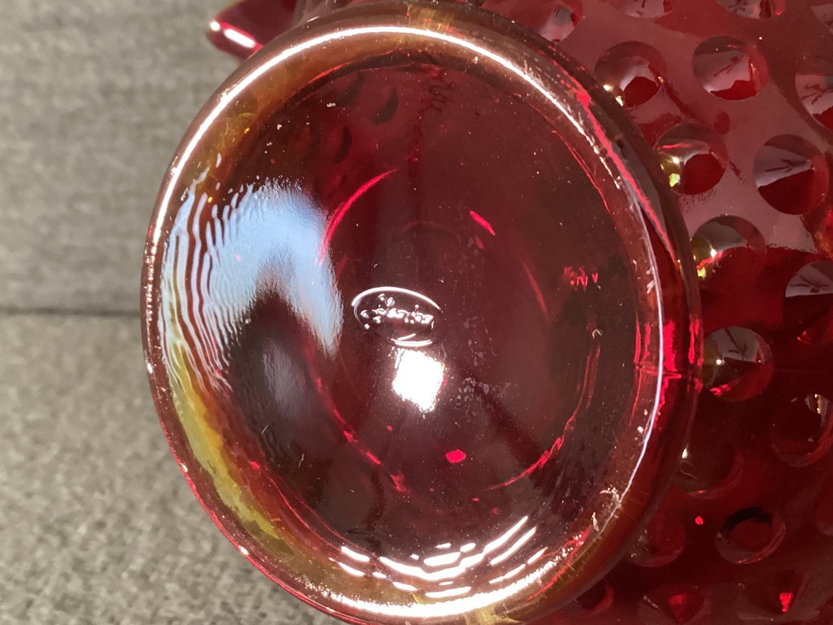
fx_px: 987
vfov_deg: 35.1
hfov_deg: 45.8
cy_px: 309
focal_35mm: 41
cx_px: 421
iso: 640
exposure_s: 1/30
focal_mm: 3.3
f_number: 2.4
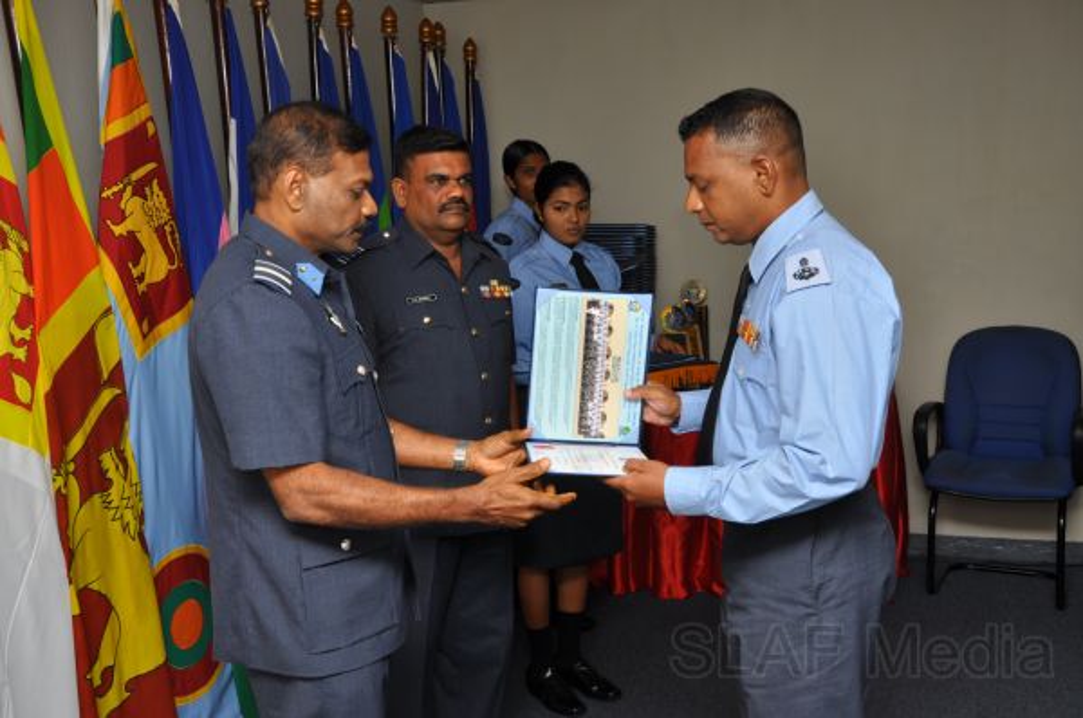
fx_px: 1261
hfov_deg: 46.5
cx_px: 542
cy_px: 359
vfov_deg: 31.8
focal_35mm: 42
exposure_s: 1/125
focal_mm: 28
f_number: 8
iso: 200
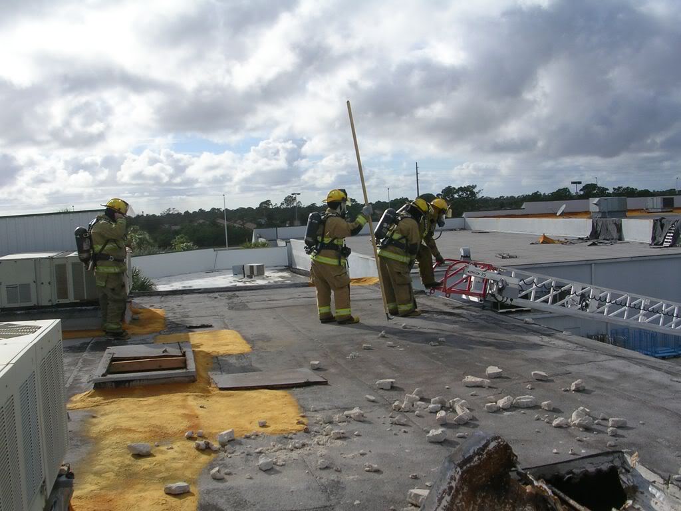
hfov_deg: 49.0
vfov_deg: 37.7
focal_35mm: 38
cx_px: 340
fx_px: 748
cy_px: 256
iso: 50
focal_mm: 5.8
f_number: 5.6
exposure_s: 1/532
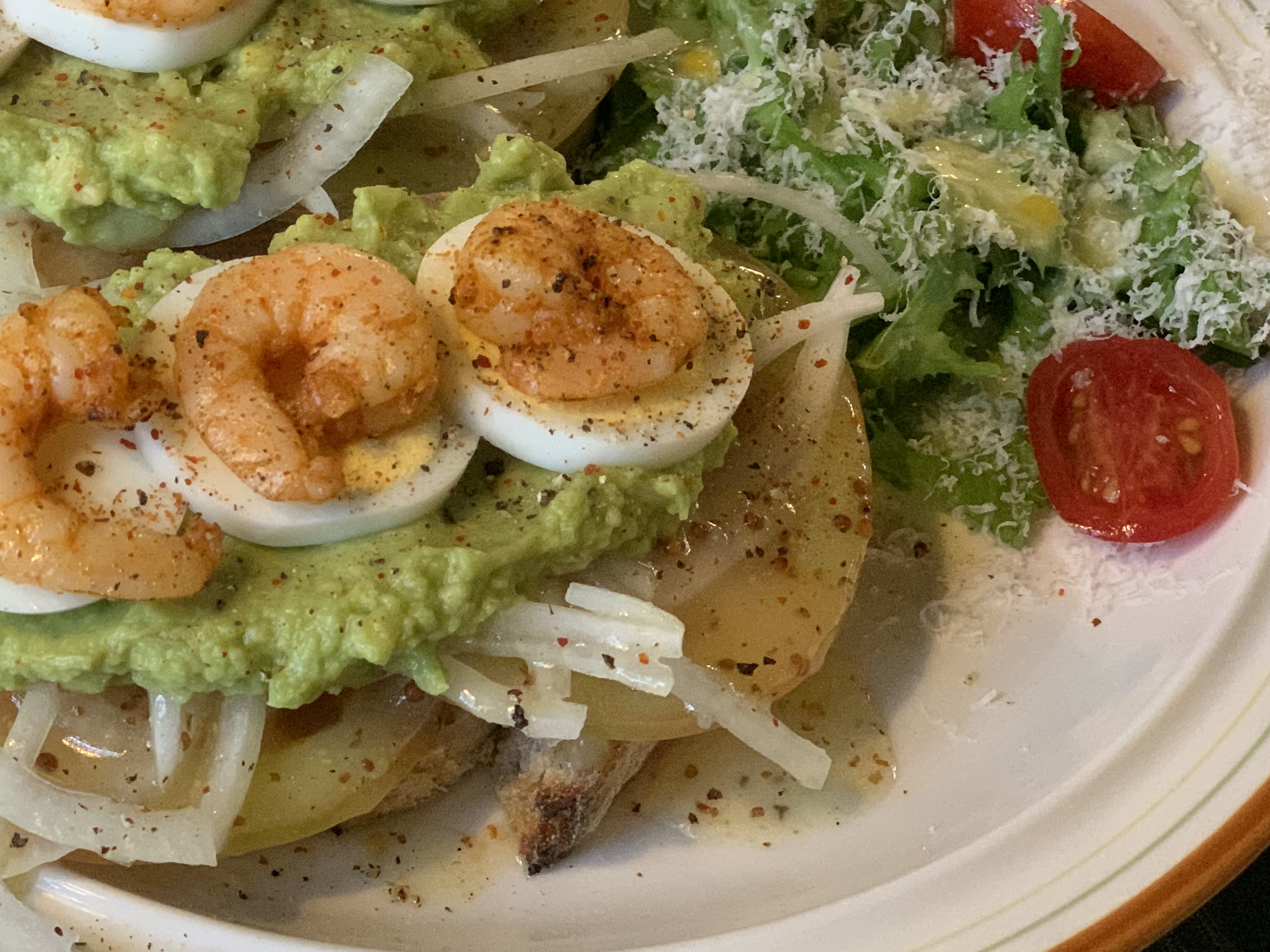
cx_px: 233
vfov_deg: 17.1
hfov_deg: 22.4
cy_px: 329
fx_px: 3155
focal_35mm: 86
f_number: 2.4
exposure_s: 1/60
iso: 400
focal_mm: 6
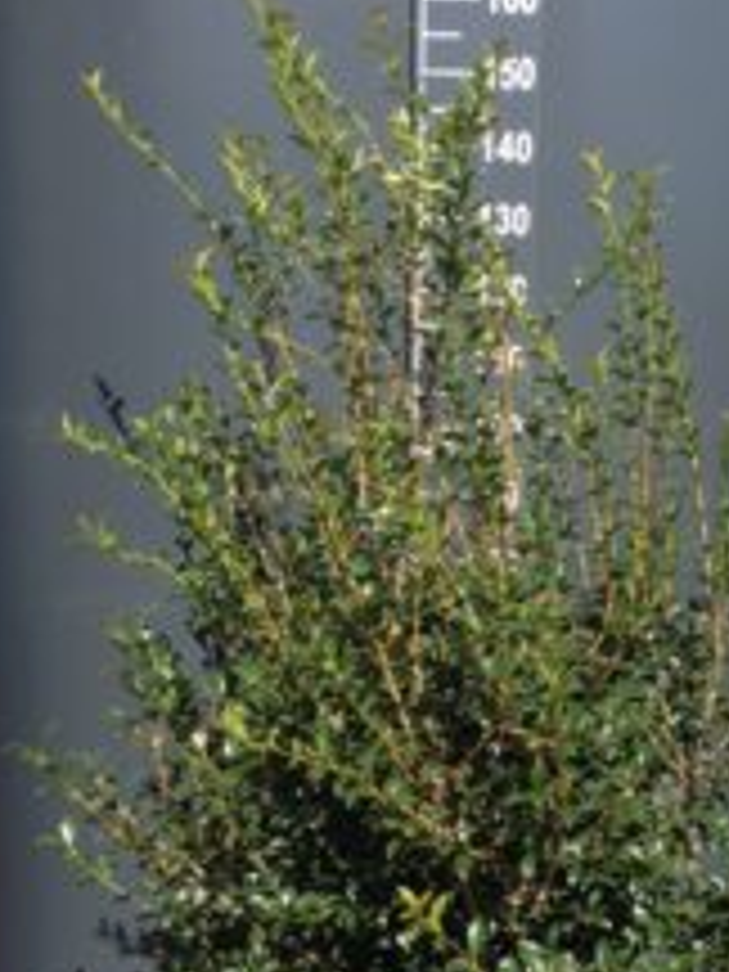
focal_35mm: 61
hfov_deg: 23.9
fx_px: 1713
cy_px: 639
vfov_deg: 31.5
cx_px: 486
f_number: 2.4
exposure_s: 1/821
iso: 50
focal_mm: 4.12
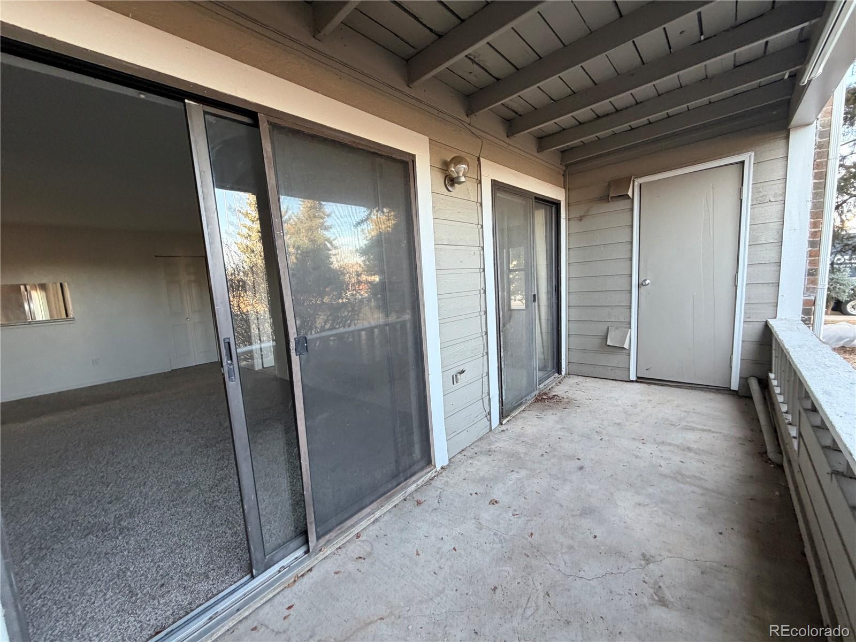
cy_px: 321
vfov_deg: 85.7
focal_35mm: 14
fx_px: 346
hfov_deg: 102.1
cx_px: 428
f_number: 2.2
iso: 250
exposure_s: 1/120
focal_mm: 2.22
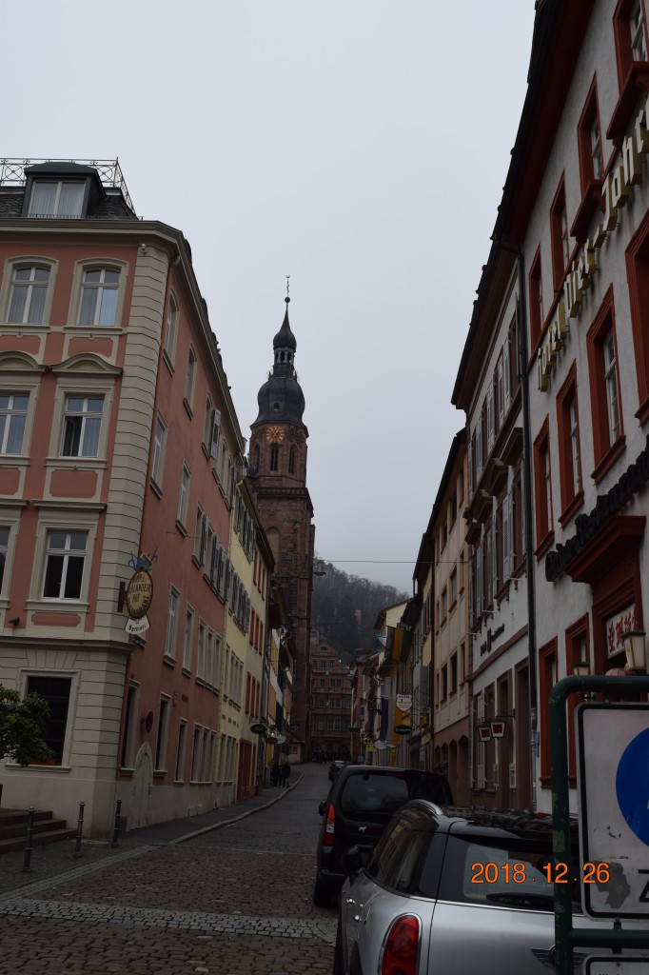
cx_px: 324
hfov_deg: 39.9
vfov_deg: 57.2
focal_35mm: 33
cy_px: 488
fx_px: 893
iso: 250
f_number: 8
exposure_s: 1/250
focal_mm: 22
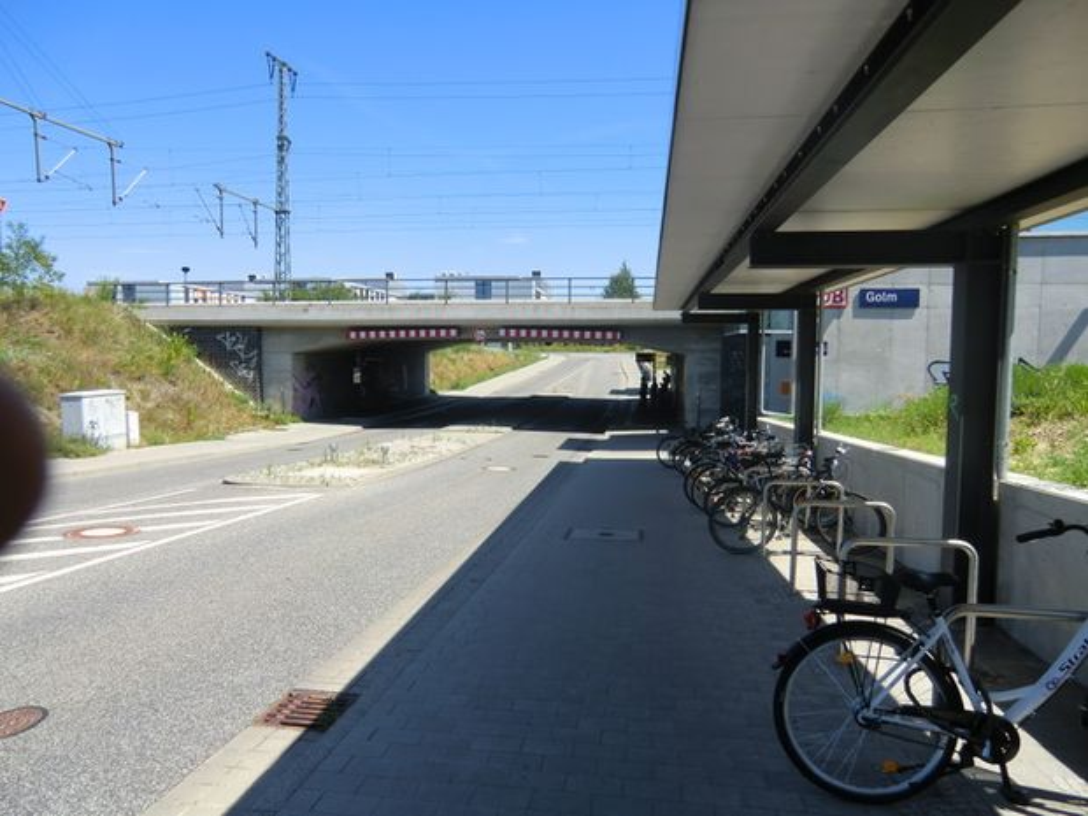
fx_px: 754
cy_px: 408
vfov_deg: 56.8
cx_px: 544
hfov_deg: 71.6
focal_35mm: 24
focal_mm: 4.3
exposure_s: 1/500
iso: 64
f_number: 3.2
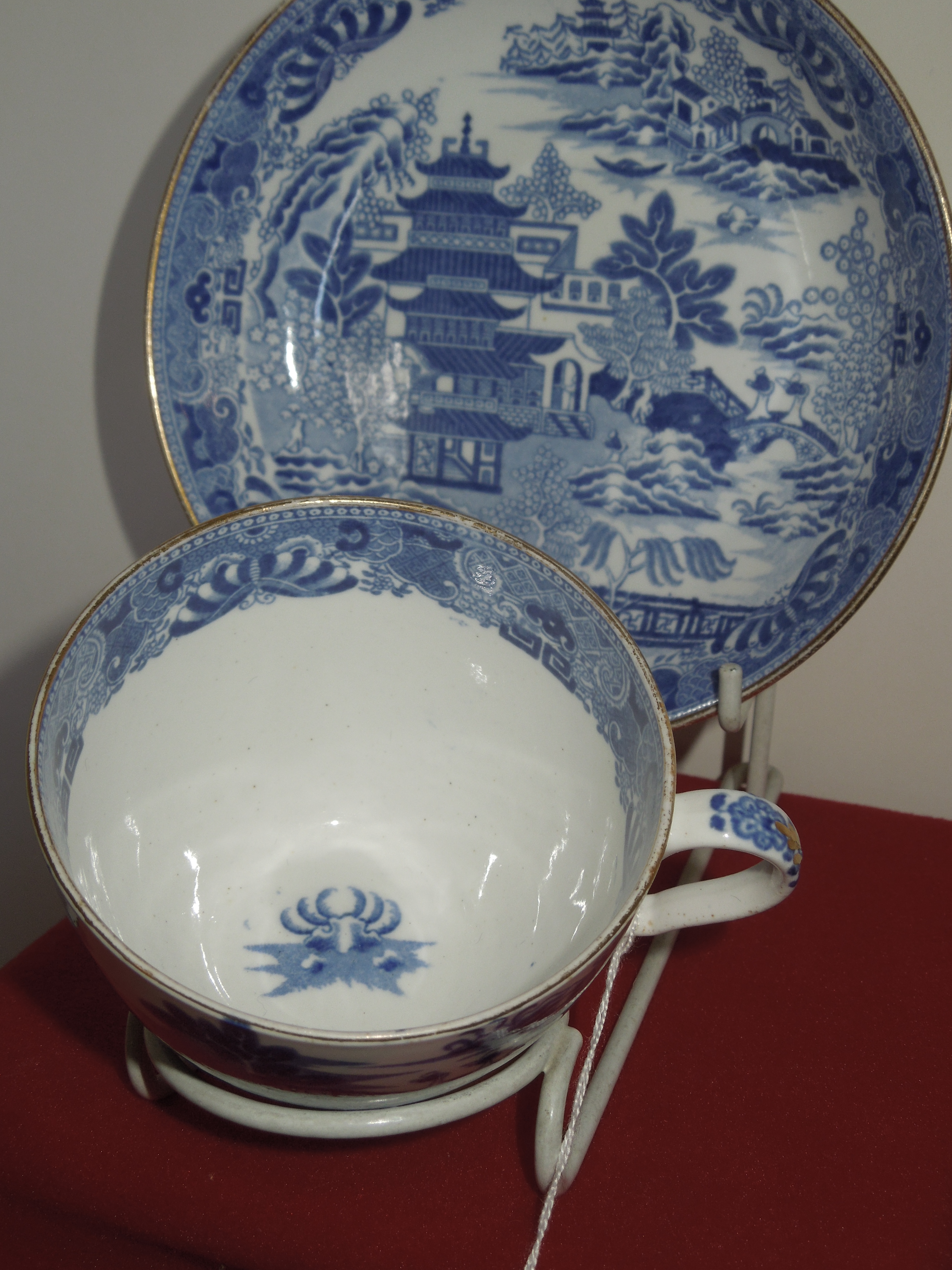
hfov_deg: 30.3
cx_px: 466
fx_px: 1760
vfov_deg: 39.6
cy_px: 588
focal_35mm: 48
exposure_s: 1/30
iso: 100
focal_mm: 7.8
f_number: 3.9
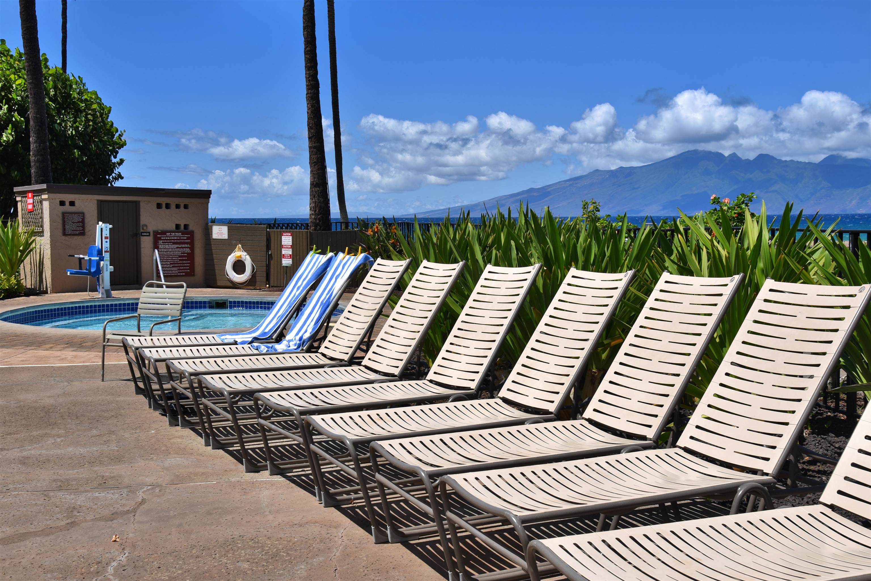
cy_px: 290
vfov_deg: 35.1
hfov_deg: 50.7
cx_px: 436
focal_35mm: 38
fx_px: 920
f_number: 10
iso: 50
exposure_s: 1/200
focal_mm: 38
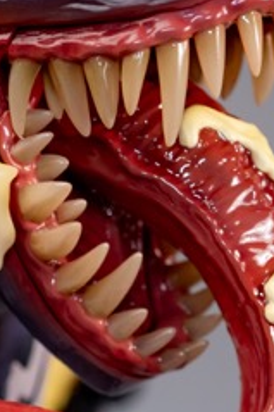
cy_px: 465
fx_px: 3064
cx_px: -282
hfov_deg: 5.0
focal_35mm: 268
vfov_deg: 7.6
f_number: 5
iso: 125
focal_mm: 50
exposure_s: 1/30
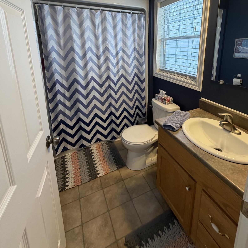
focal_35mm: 18
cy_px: 78
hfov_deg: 80.5
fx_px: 146
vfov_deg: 77.4
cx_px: 135
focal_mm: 2.22
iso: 200
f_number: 2.2
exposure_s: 1/60
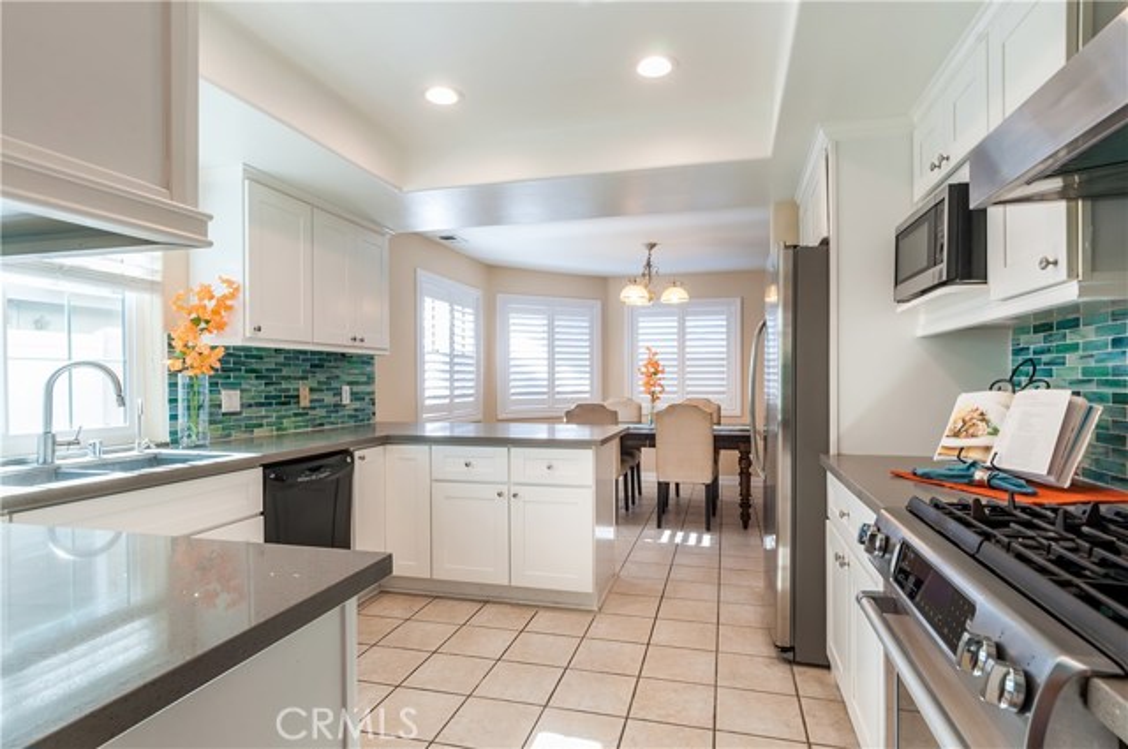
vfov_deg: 67.2
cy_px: 374
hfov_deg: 90.1
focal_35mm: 18
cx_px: 564
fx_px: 563
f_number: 14
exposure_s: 1/5
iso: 200
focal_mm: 12
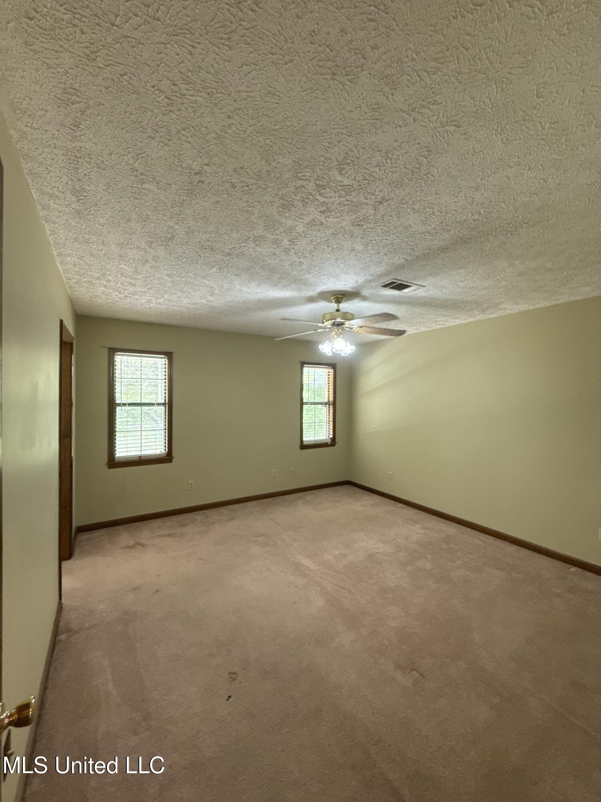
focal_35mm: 14
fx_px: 324
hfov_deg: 85.7
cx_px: 300
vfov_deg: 102.1
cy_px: 401
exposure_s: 1/120
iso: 400
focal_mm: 2.22
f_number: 2.2
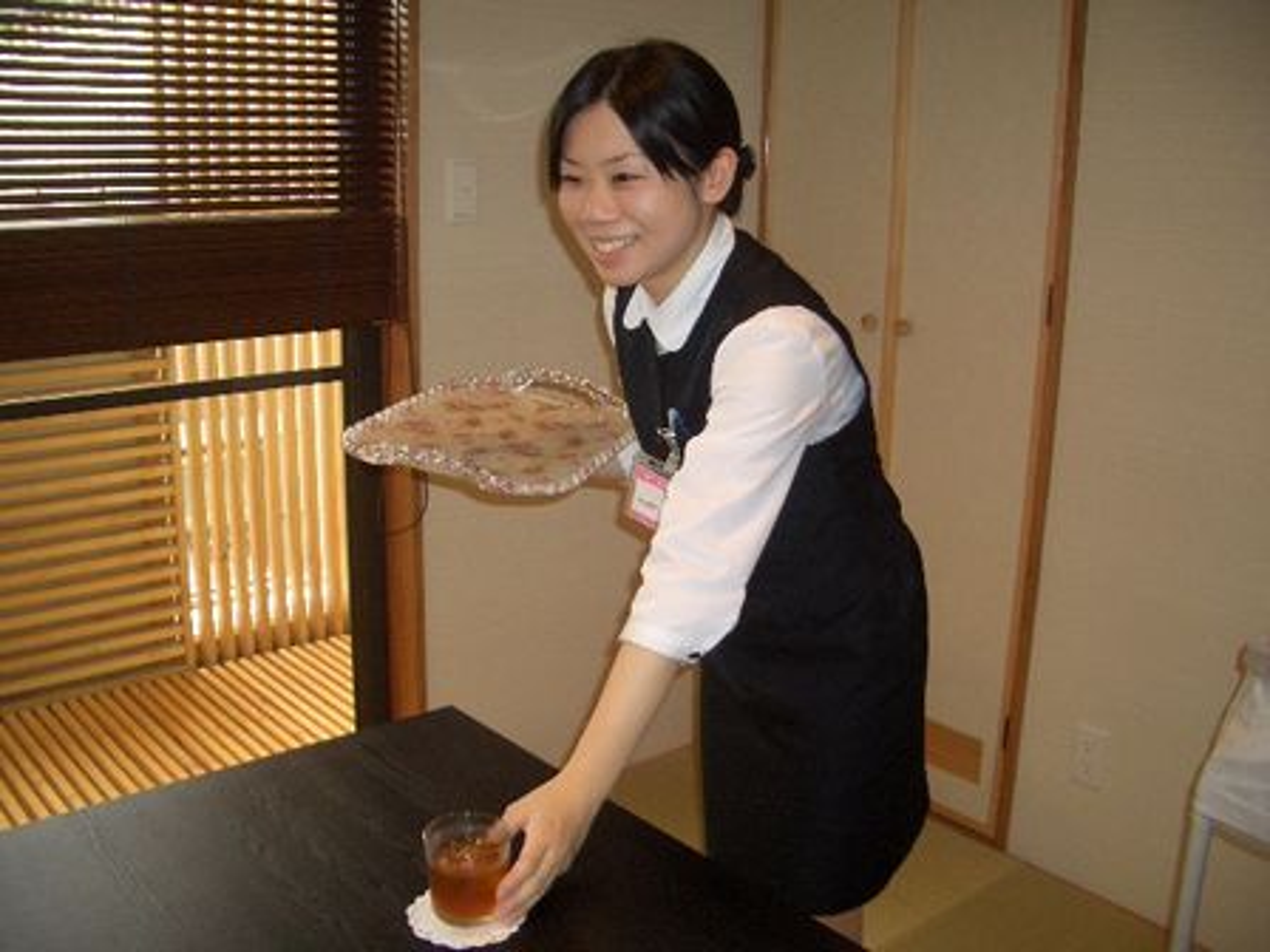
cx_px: 635
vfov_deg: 40.7
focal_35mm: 35
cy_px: 476
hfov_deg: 52.6
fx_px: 1284
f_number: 2.6
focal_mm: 5.8
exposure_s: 1/60
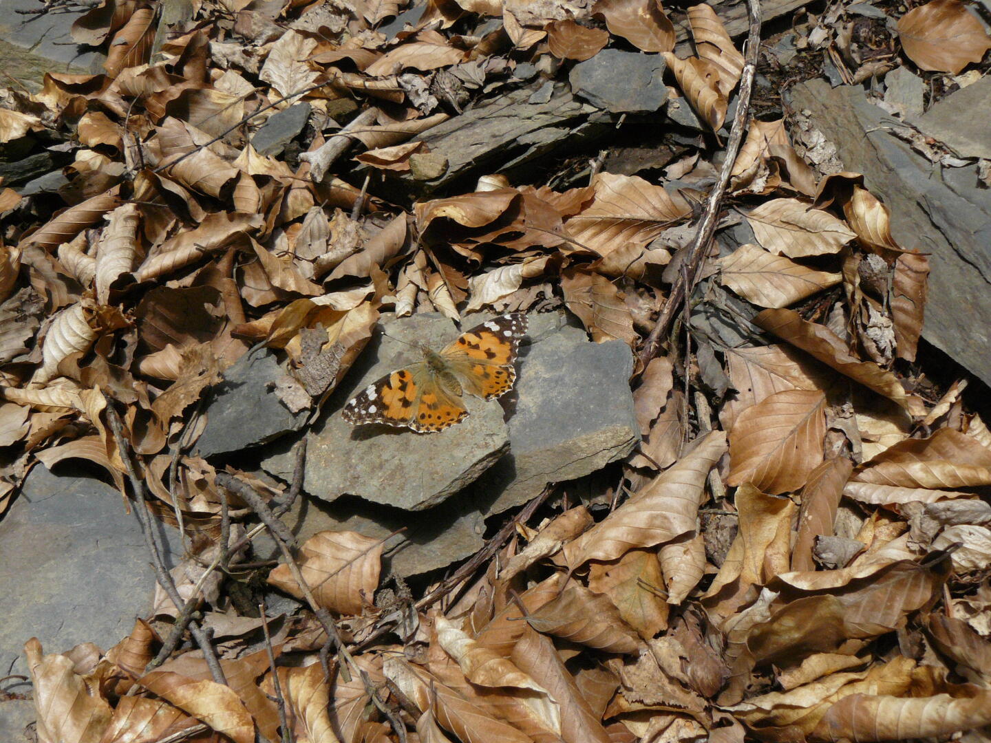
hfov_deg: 51.4
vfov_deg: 39.7
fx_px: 1031
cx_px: 496
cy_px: 372
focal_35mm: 36
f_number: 6.3
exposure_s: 1/320
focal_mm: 6
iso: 200
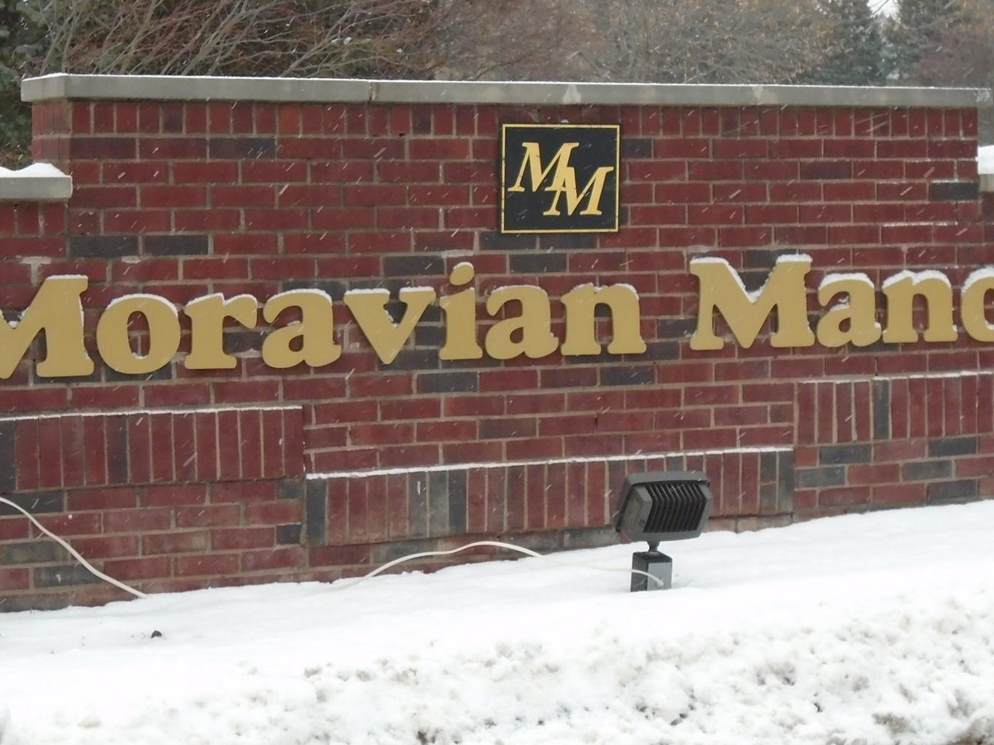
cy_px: 254
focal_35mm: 89
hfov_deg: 22.0
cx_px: 497
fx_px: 2555
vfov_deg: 16.6
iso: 250
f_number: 4.9
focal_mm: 10.2
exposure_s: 1/125
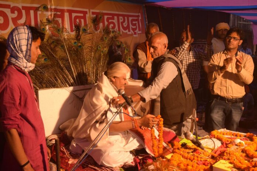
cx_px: 128
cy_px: 86
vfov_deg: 36.9
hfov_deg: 53.1
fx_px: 257
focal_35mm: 36
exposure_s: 1/100
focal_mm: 24
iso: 1600
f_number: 5
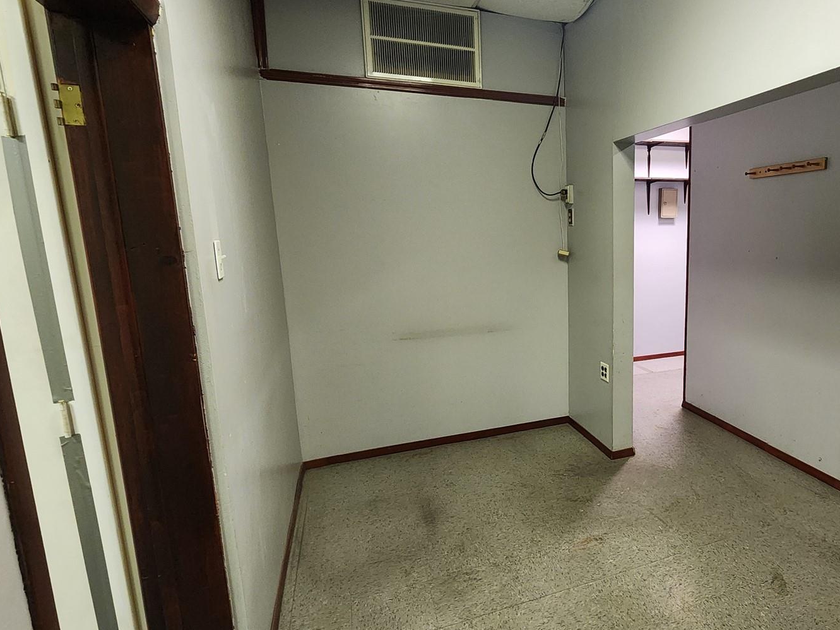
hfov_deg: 78.2
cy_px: 323
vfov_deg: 66.0
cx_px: 583
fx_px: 485
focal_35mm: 20
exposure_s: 1/30
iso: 500
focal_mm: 2.2
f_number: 2.2
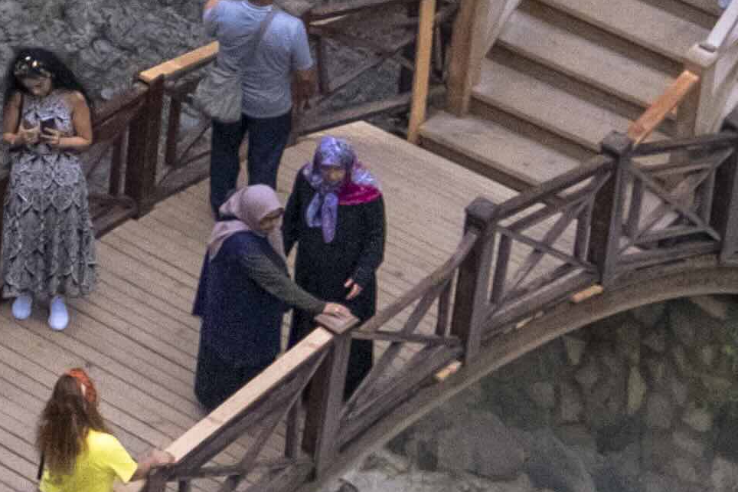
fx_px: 5307
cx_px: -266
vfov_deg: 5.3
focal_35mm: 259
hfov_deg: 7.8
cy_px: 9
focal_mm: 26.6
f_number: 2.8
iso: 1600
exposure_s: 1/50
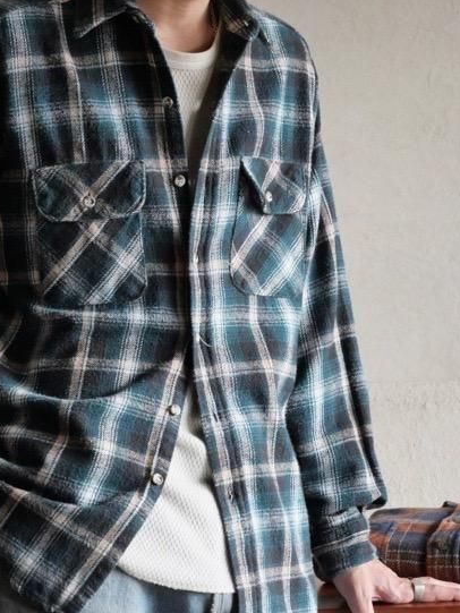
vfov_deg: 12.0
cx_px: 118
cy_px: 389
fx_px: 2905
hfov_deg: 9.0
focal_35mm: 164
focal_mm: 52
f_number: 4
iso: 1600
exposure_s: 1/125
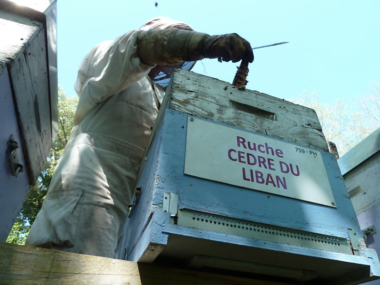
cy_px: 142
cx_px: 190
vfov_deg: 54.9
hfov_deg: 69.4
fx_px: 274
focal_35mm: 25
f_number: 4
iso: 80
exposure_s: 1/100
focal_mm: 4.1
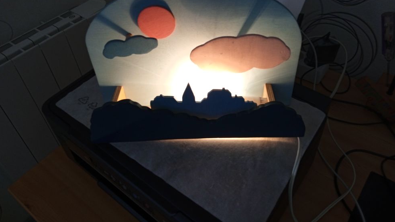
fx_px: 325
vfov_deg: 37.4
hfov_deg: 62.6
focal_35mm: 31
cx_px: 198
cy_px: 76
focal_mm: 3.43
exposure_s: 1/33.3
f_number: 2.2
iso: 124
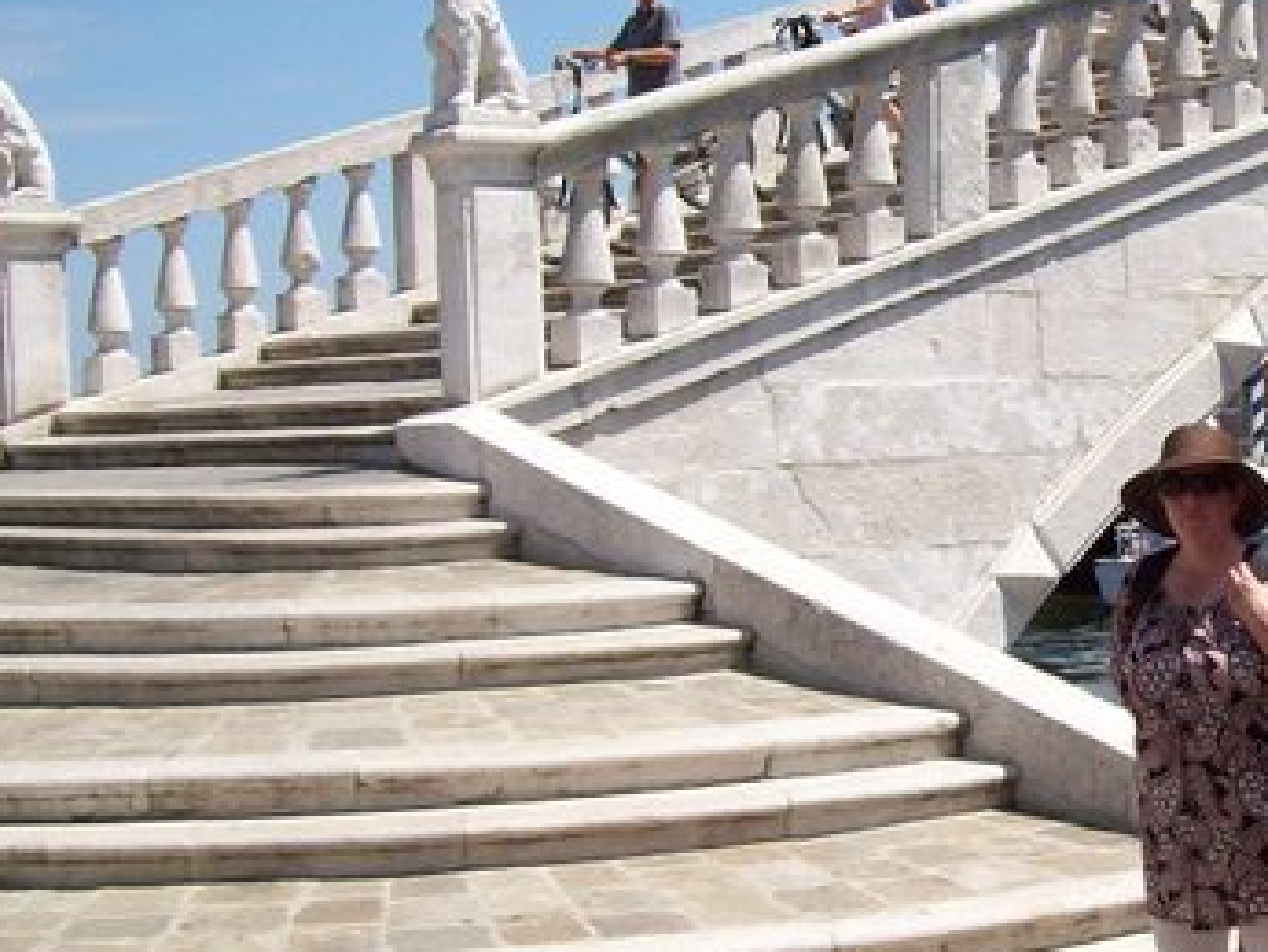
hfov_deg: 25.6
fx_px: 2675
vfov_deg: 20.2
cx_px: 1206
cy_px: 498
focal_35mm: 73
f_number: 4.8
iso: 80
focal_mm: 6
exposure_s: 1/566
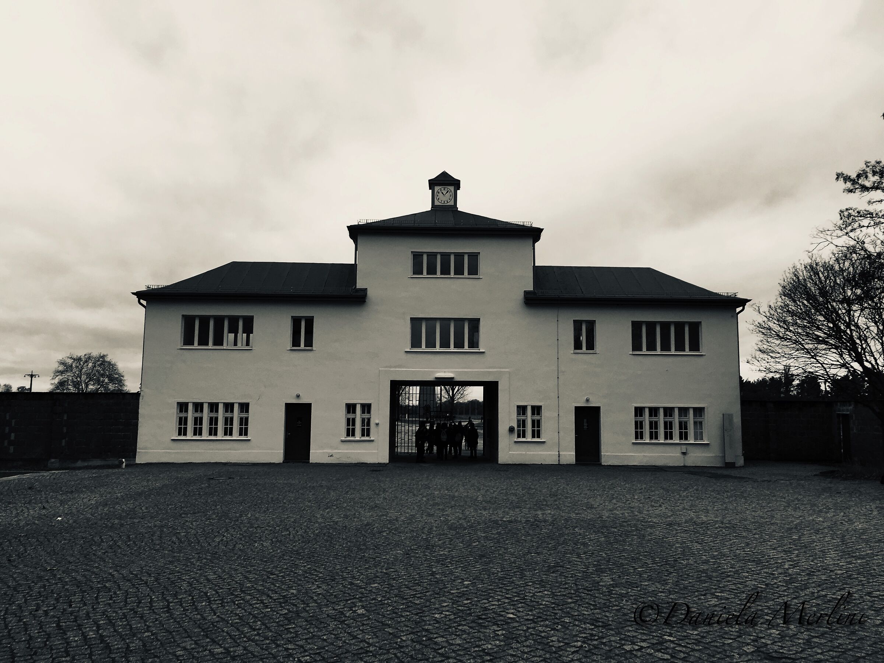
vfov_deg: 48.2
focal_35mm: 29
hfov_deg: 61.7
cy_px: 332
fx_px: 741
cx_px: 442
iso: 25
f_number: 2.2
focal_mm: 4.15
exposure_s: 1/118
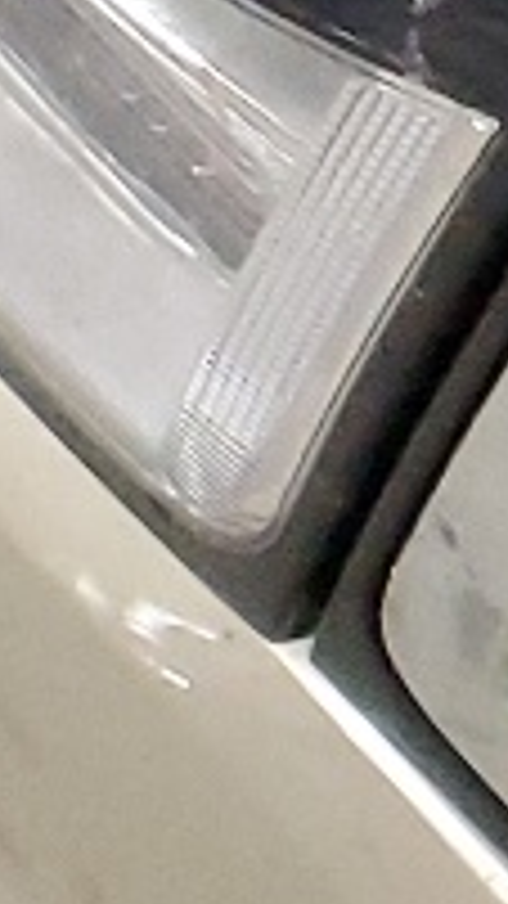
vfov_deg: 8.8
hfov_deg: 4.0
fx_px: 5414
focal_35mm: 226
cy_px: -1183
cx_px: 3498
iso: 291
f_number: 1.5
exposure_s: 1/60.2
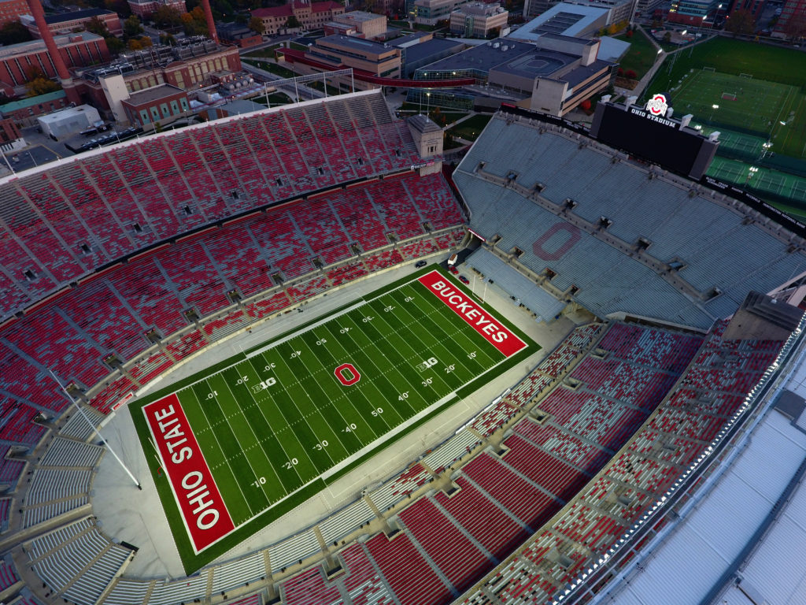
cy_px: 302
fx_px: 466
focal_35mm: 20
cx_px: 403
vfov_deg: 66.0
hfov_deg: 81.7
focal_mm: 3.61
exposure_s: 1/25
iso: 123
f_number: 2.8
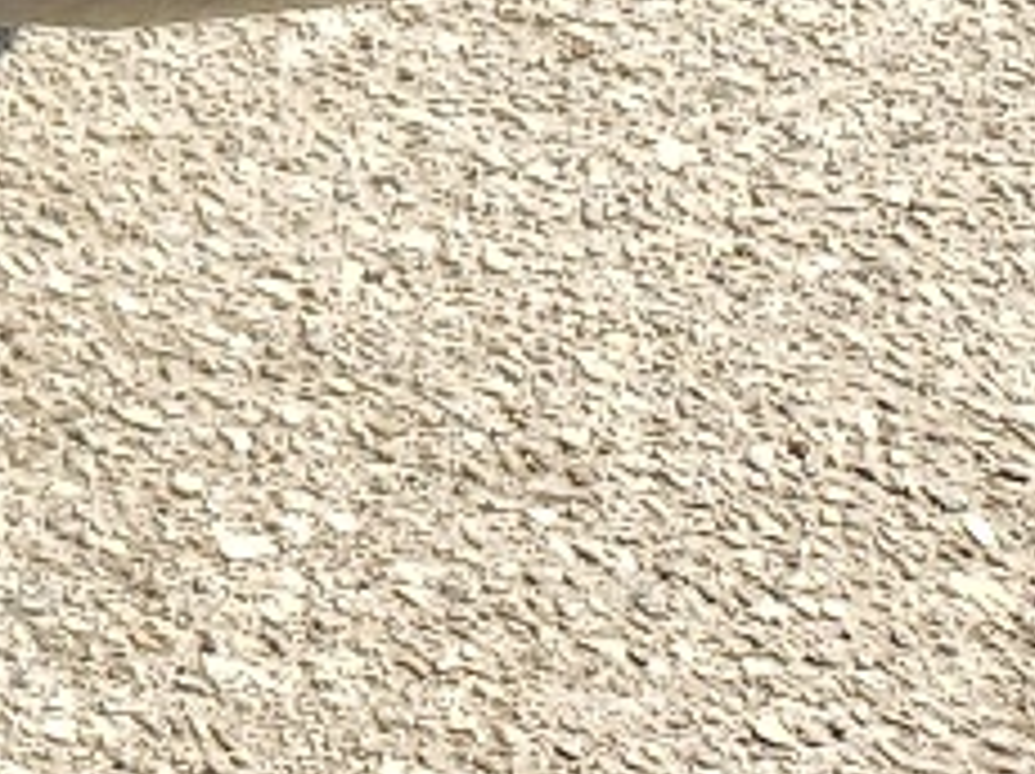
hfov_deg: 9.3
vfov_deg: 7.3
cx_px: -1737
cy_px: -1566
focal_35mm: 181
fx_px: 5406
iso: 50
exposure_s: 1/1429
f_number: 1.5
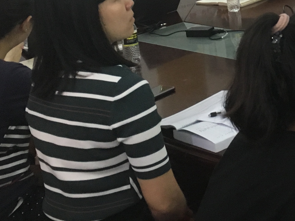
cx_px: 336
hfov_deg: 20.6
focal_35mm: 90
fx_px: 767
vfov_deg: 15.8
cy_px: -48
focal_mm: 4.15
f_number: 2.2
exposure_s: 1/33
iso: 160
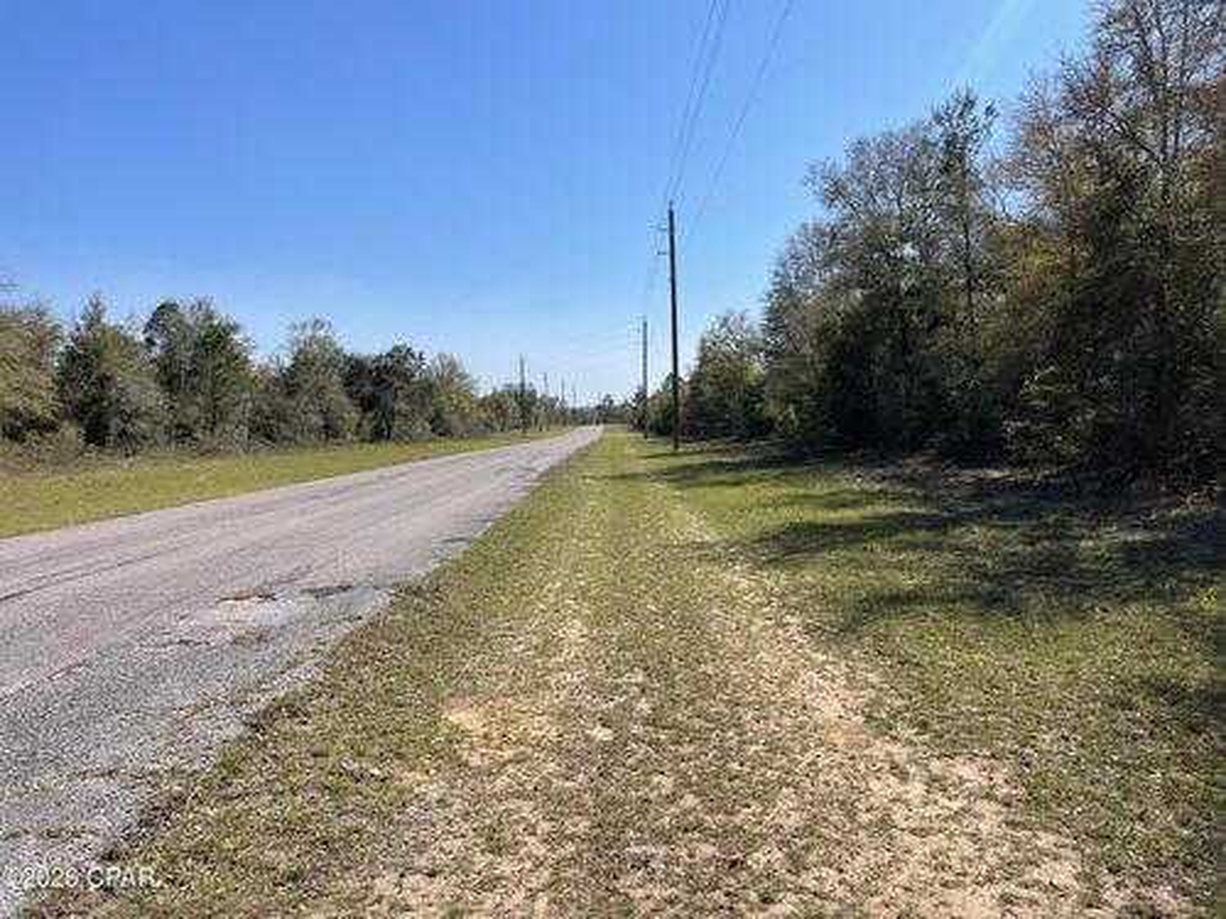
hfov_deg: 67.3
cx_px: 613
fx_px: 921
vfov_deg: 53.1
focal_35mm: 26
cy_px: 460
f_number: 1.6
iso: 32
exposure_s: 1/4000
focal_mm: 4.2
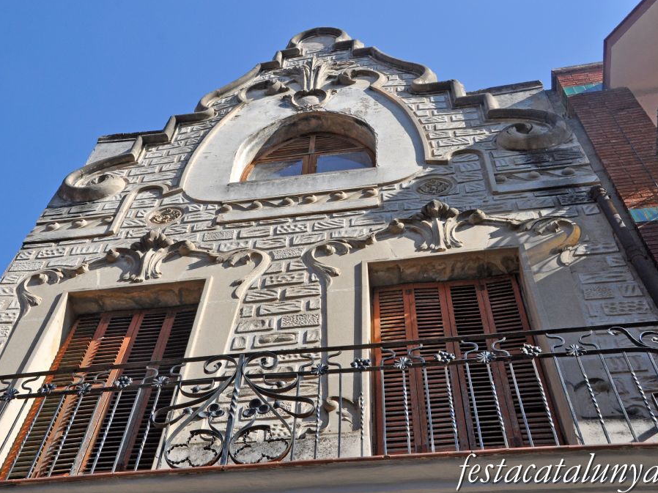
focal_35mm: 46
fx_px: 874
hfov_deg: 41.2
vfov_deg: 31.5
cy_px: 246
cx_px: 291
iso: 500
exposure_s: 1/400
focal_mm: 28
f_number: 10
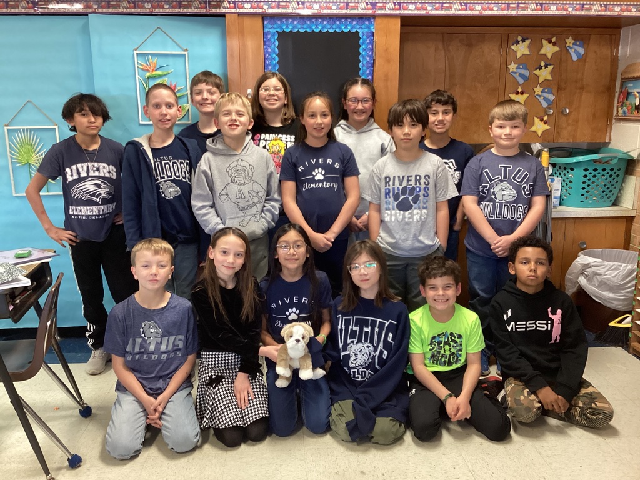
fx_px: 573
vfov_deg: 45.4
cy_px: 240
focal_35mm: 31
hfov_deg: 58.4
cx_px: 320
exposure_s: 1/60
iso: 250
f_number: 2.4
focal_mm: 3.3
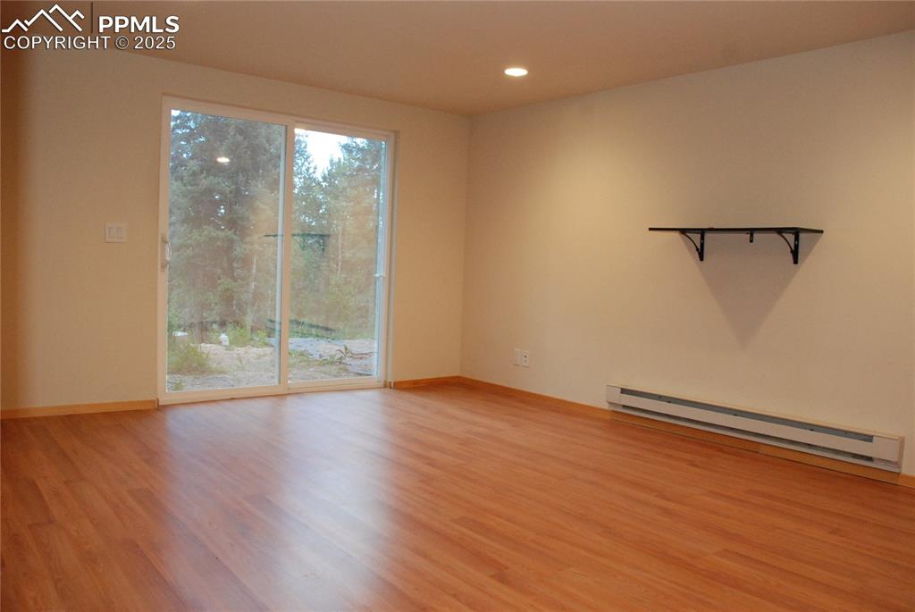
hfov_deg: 61.9
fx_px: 763
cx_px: 458
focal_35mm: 30
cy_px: 306
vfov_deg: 43.7
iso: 1600
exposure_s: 1/100
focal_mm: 20
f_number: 5.6
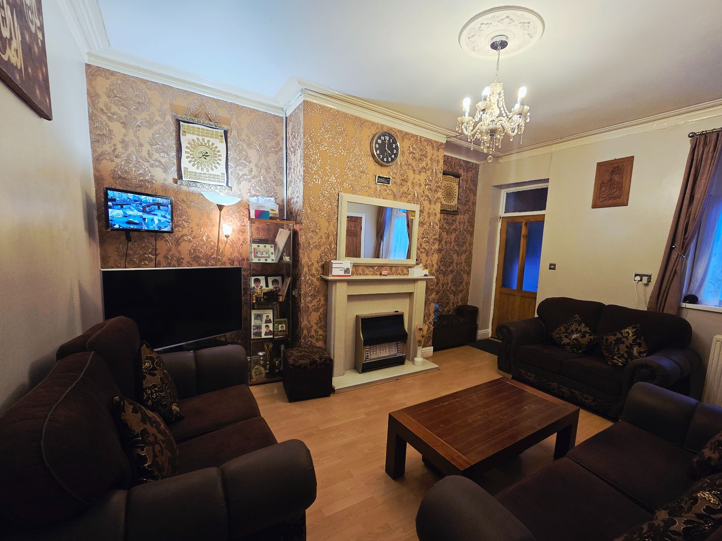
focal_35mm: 14
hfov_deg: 101.9
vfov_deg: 85.5
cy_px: 289
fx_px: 292
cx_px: 388
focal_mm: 2.2
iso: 500
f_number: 2.2
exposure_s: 1/50
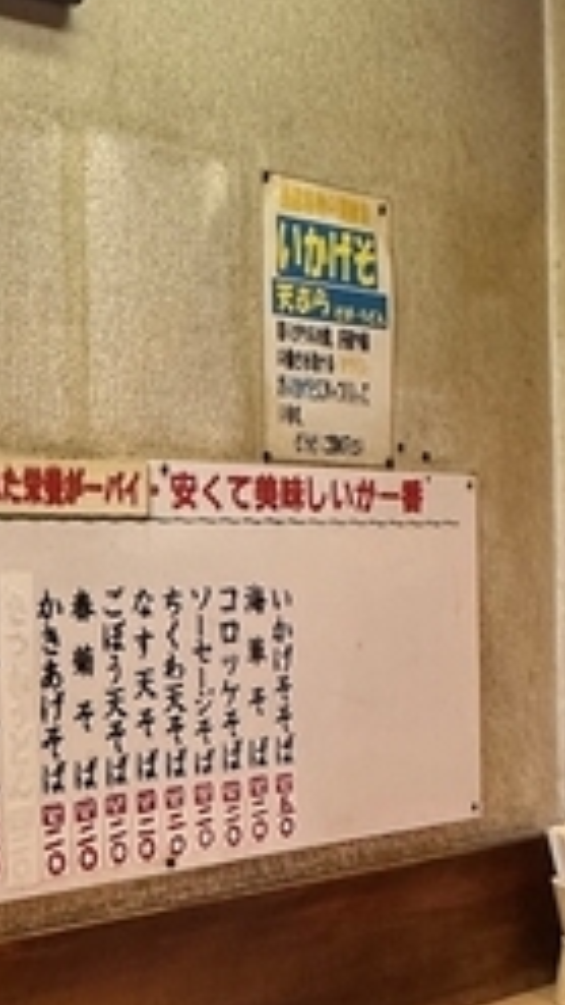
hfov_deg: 27.2
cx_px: -159
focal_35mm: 37
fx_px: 985
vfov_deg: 53.9
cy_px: 561
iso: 200
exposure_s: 1/100
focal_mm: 2.22
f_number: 2.2
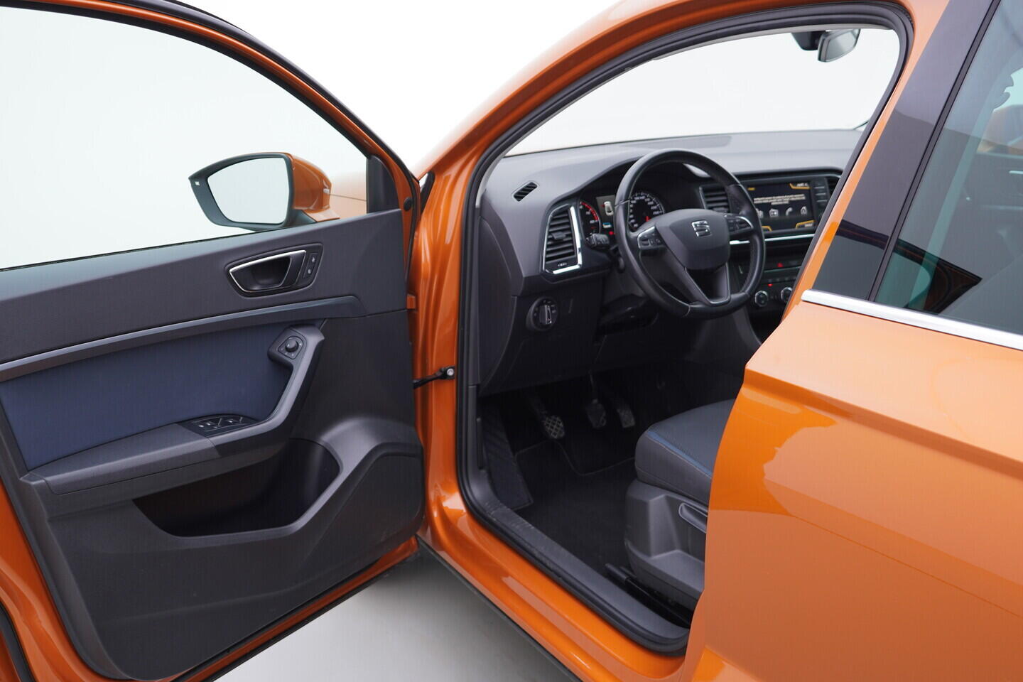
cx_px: 512
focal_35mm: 36
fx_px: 1023
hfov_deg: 53.1
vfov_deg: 36.9
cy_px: 341
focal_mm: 24
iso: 125
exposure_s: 1/50
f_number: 3.2
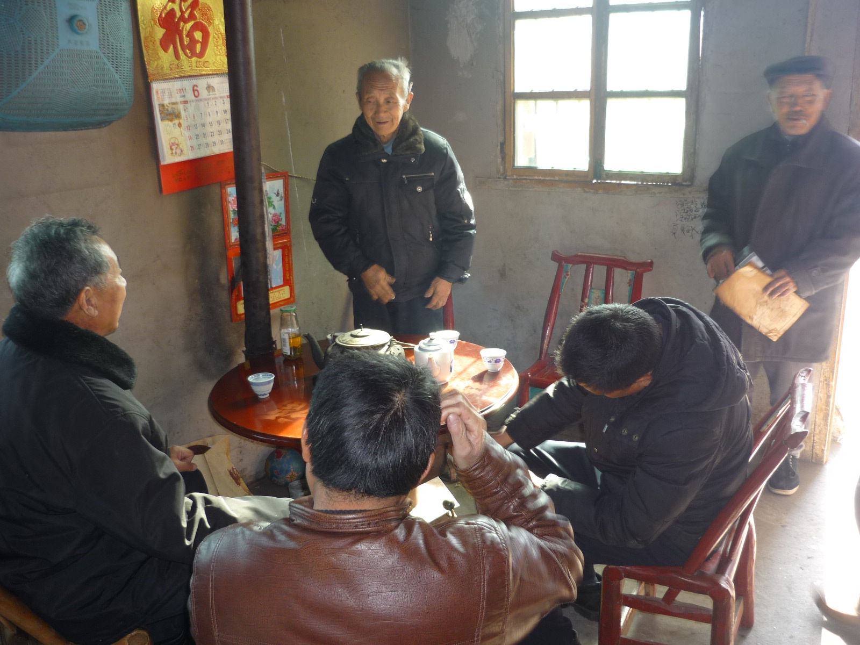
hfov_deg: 55.4
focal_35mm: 33
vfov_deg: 42.9
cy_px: 322
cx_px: 430
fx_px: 820
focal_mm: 5.5
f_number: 2.8
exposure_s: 1/13
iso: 100
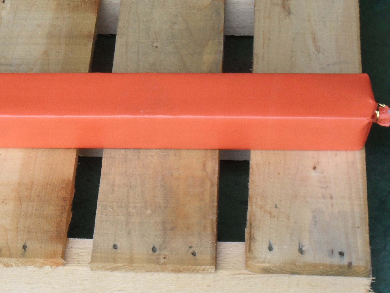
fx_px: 1397
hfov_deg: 15.9
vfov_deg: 12.0
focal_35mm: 124
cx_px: 168
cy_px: 145
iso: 80
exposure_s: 1/180
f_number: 4
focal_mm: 13.5
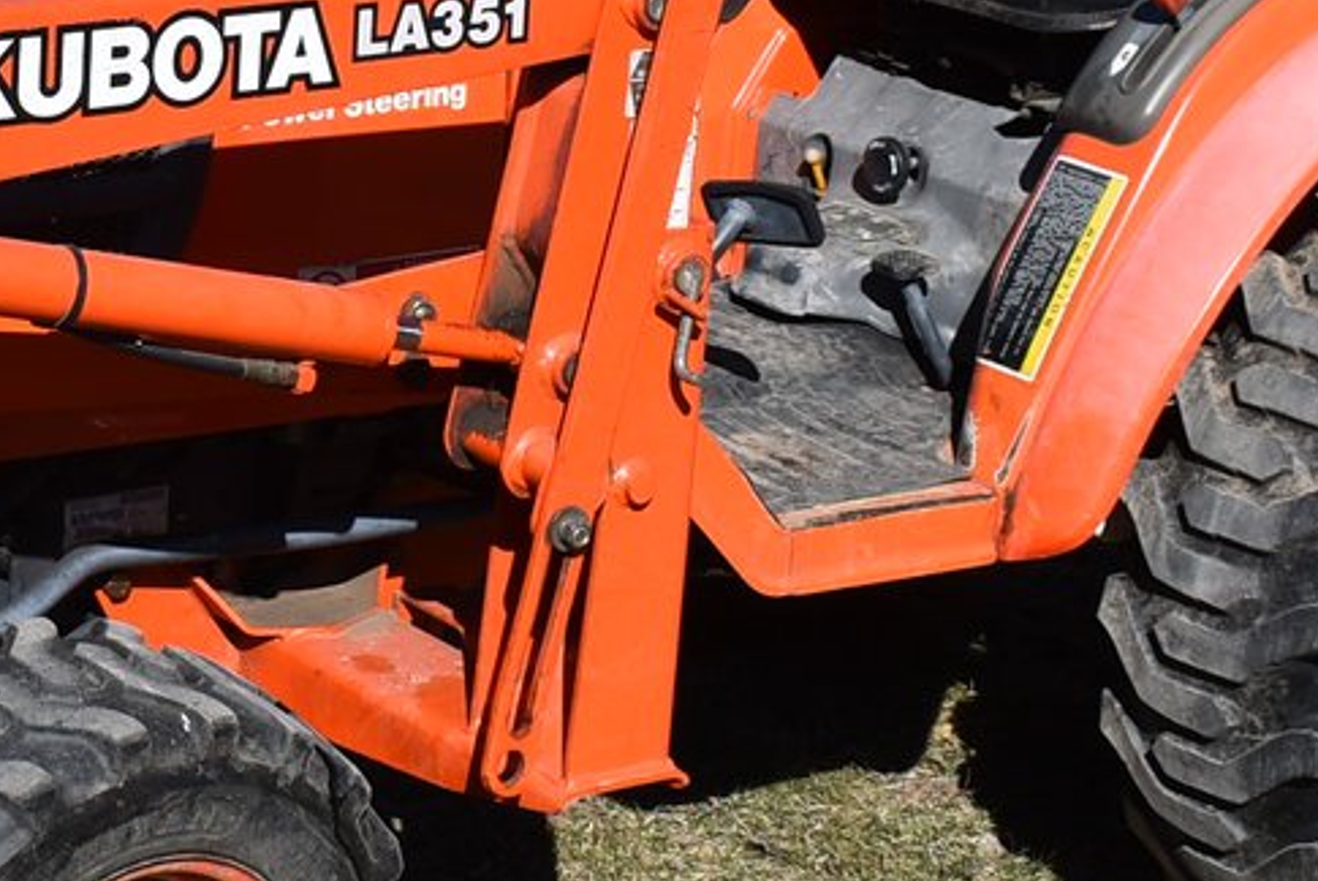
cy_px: 184
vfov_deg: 11.3
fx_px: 4423
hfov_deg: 16.7
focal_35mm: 121
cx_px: 120
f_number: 9
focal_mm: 23
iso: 100
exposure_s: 1/320
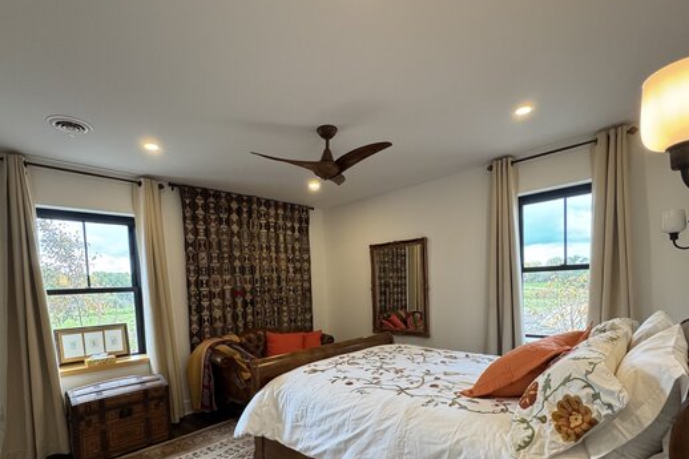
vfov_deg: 65.7
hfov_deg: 90.0
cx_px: 341
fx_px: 344
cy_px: 303
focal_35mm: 18
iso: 200
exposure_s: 1/120
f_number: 2.2
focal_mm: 2.22
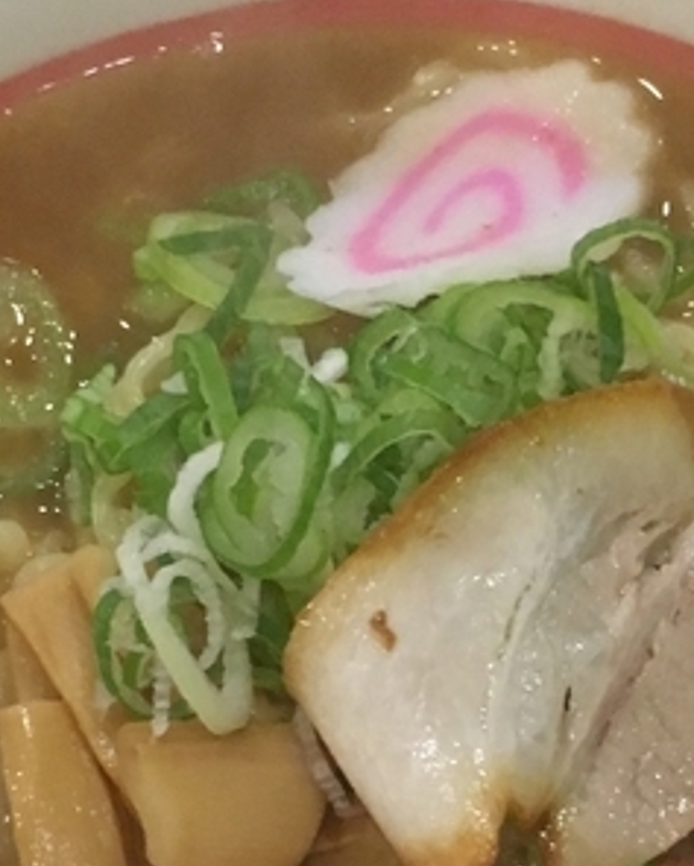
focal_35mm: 98
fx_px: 2515
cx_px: 395
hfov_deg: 15.7
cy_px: 810
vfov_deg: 19.1
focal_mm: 4.15
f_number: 2.2
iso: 160
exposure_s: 1/30
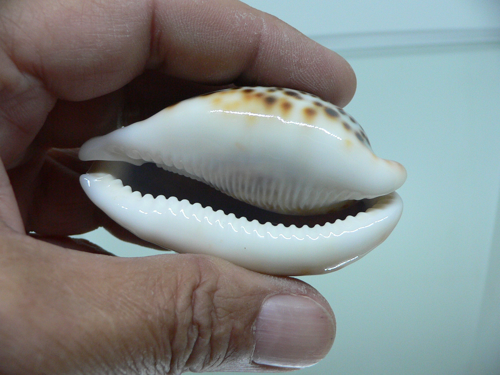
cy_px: 188
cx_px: 250
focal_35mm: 35
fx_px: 506
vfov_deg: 40.7
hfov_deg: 52.6
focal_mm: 4.6
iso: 200
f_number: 2.8
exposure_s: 1/60
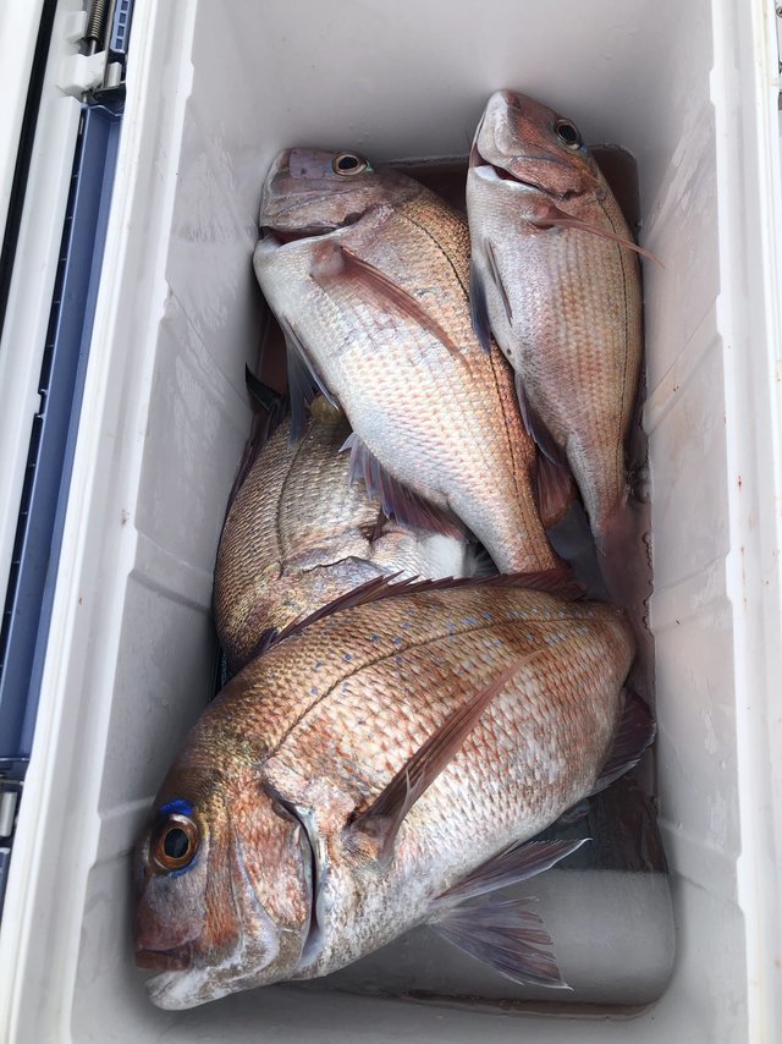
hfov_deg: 49.7
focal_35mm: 28
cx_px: 391
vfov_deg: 63.5
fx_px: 844
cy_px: 522
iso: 20
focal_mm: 3.99
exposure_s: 1/813
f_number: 1.8
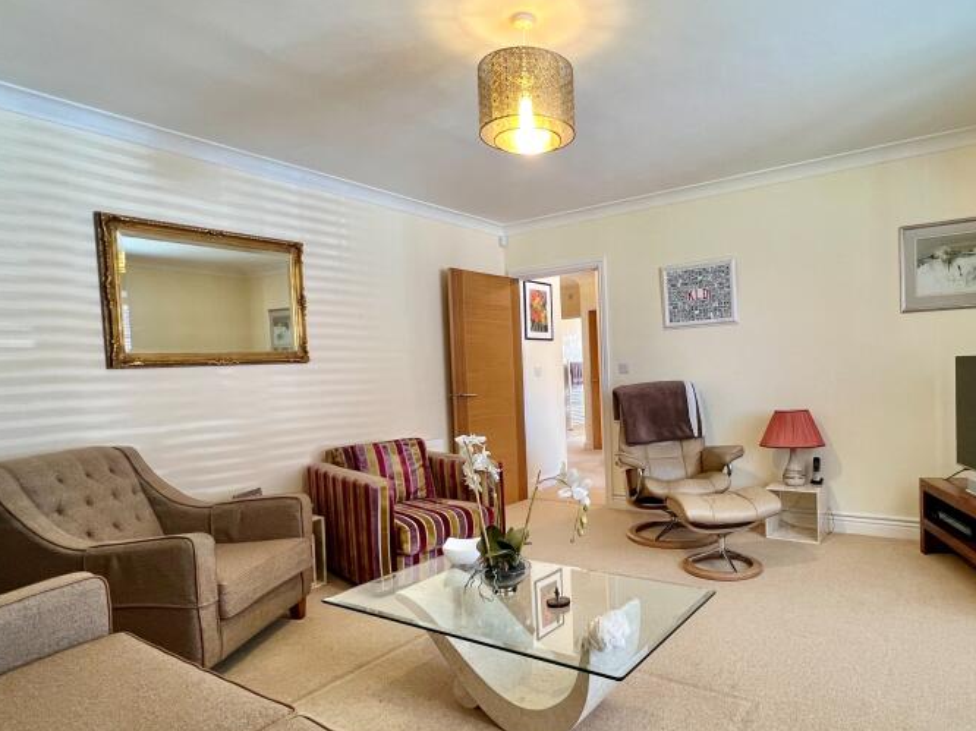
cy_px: 393
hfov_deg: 80.9
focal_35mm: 20
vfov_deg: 65.9
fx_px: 564
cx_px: 579
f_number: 1.8
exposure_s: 1/50
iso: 200
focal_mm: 1.57
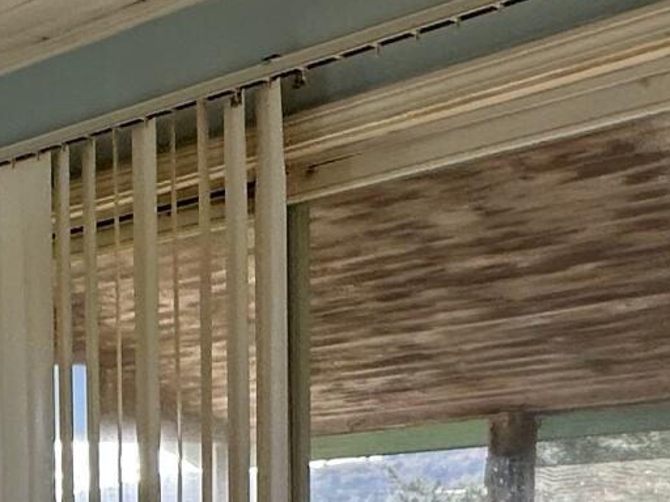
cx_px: -270
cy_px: 723
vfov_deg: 16.6
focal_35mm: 82
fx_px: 1587
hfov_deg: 21.0
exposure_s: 1/134
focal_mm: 2.22
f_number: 2.2
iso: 40
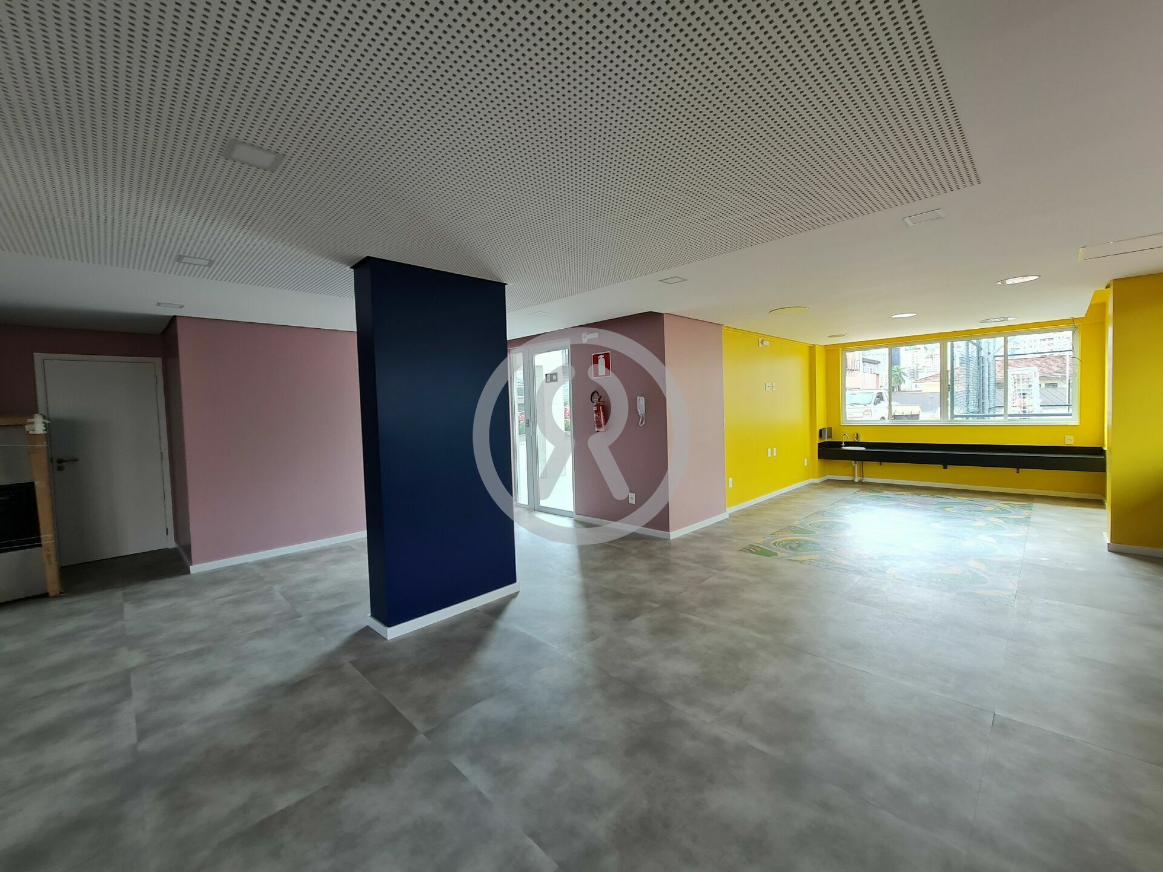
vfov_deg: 89.9
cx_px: 582
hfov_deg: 106.2
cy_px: 436
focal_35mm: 13
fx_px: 437
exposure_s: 1/120
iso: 64
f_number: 2.2
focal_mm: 2.2
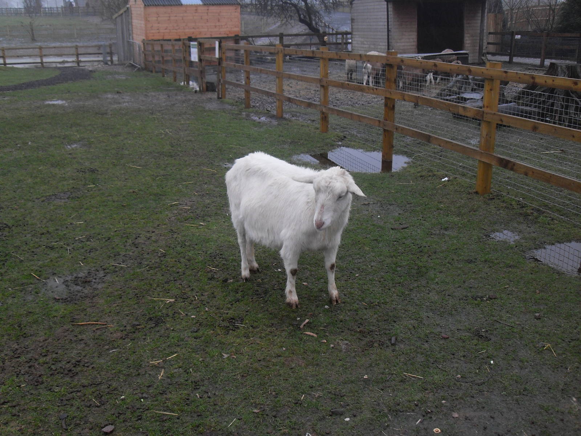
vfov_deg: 38.7
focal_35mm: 37
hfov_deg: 50.1
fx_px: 621
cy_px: 218
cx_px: 290
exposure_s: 1/90
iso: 100
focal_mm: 6.3
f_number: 2.8
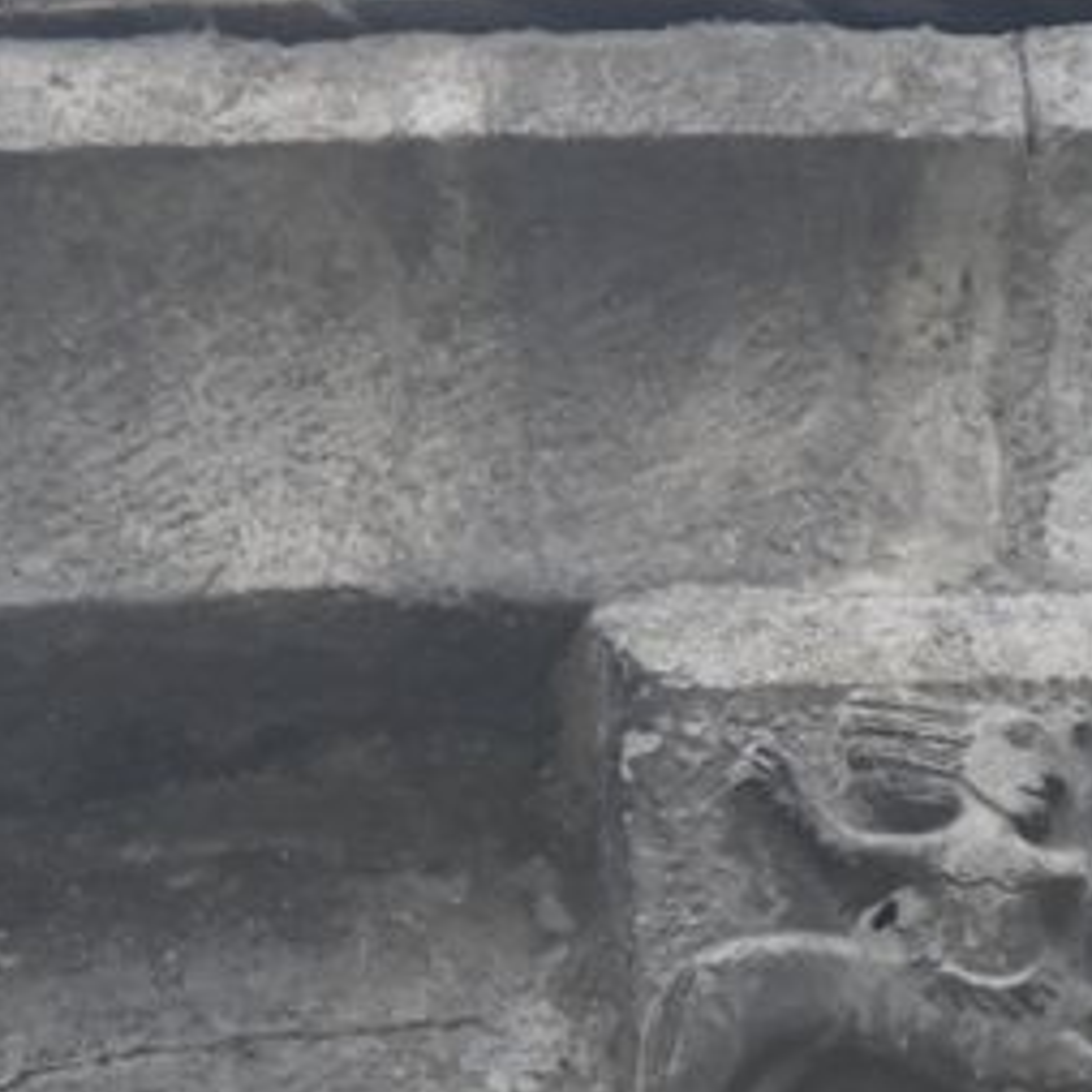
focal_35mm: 1055
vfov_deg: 1.7
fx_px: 37653
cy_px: 1032
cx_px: 172
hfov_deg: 1.7
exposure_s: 1/500
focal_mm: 200
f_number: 5.6
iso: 1250
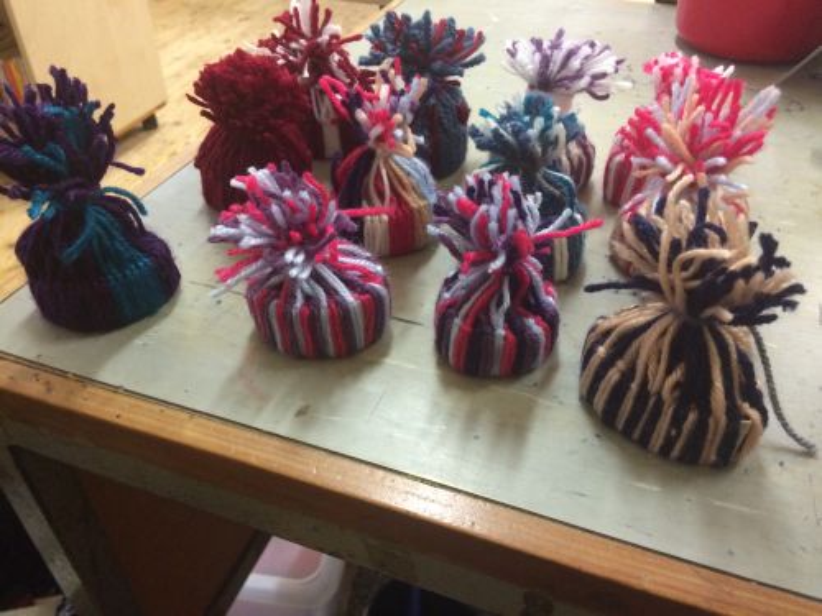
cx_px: 411
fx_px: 689
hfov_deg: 61.7
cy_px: 308
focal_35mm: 29
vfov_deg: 48.2
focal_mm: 4.15
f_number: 2.2
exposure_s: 1/33
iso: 320
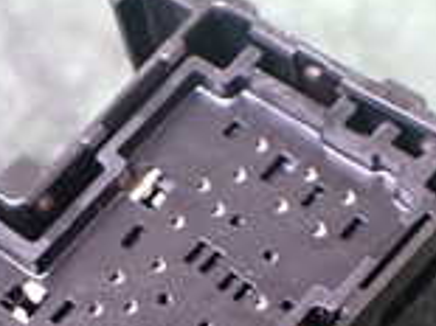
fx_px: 1460
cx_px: 87
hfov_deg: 16.9
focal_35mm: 116
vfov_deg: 12.4
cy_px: 393
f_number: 2.3
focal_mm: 5.4
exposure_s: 1/40
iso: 800
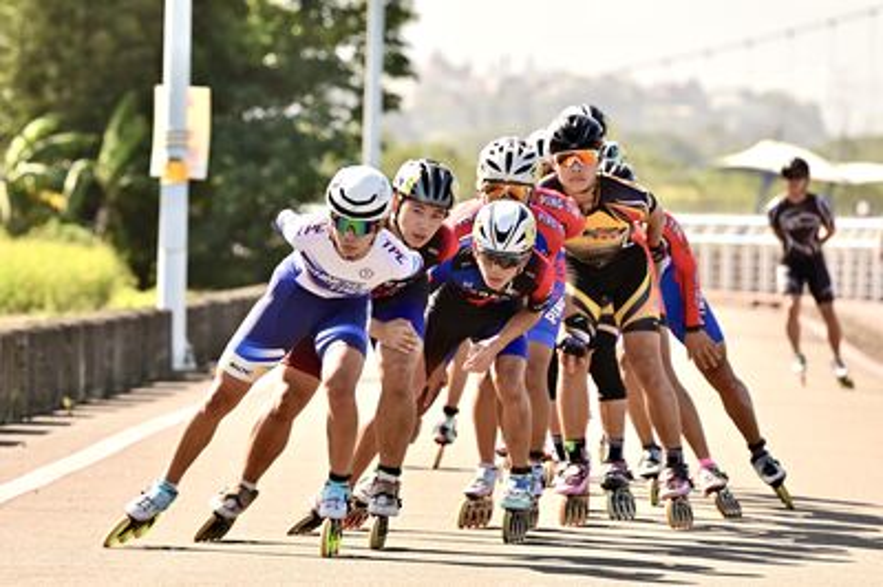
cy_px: 294
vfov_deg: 4.6
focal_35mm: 300
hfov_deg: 6.9
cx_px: 442
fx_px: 7352
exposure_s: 1/200
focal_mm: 300
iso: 110
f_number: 7.1
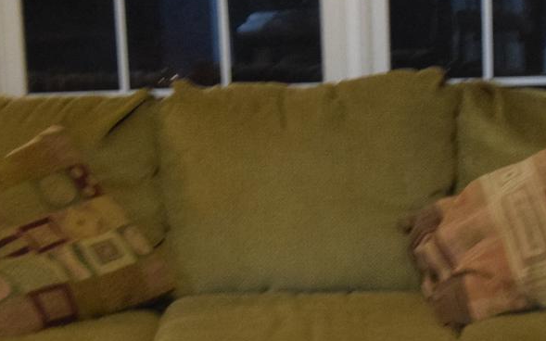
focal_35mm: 117
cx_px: 362
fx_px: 1741
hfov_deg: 17.8
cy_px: 234
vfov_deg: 11.2
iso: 3200
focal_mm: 22
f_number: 4
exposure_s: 1/25
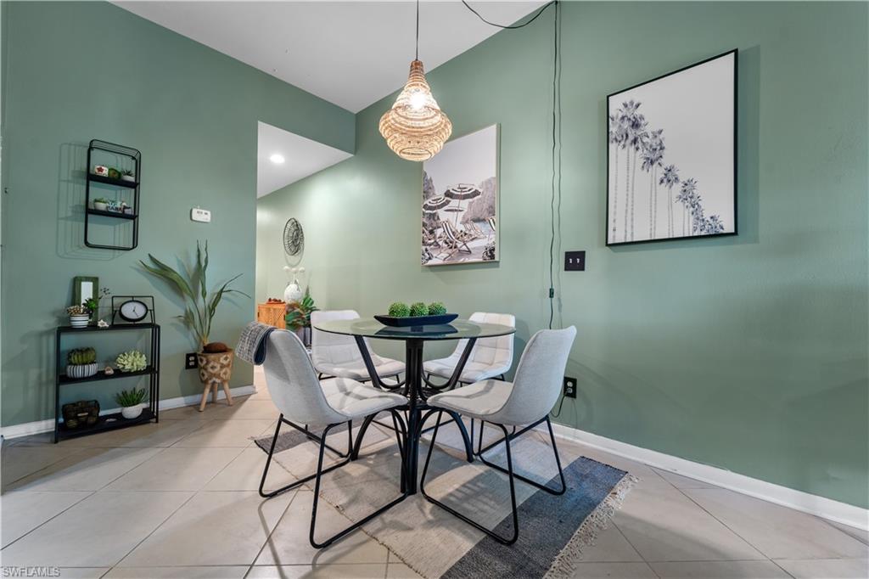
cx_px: 434
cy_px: 290
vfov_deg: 81.2
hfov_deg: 104.3
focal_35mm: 14
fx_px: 338
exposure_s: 1/1.67
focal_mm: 14
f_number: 6.3
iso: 250
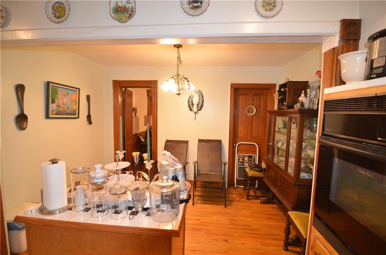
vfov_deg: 71.7
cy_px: 128
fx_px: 176
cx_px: 193
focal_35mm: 16
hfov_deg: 95.1
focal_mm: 11
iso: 800
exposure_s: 1/60
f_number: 2.8
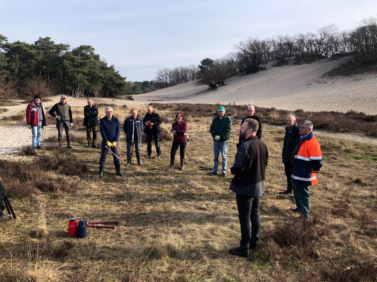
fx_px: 305
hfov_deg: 63.4
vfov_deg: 49.7
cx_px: 188
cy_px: 141
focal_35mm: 28
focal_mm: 3.99
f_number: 1.8
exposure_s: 1/774
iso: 20
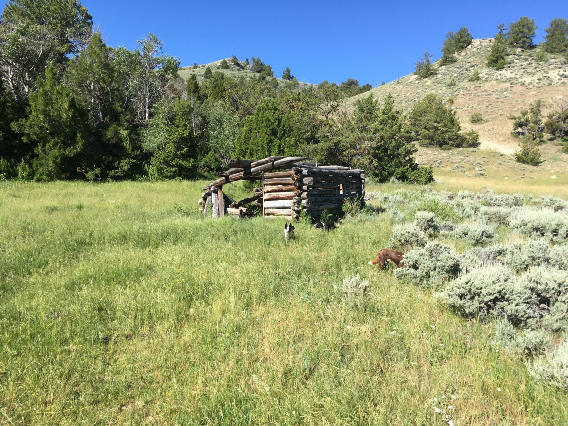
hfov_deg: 61.7
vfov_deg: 48.2
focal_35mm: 29
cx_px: 284
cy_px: 213
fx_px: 476
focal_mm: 4.15
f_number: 2.2
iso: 25
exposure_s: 1/1012
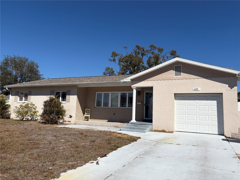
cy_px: 90
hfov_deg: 67.3
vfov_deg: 53.1
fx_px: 180
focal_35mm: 26
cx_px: 120
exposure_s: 1/6993
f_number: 1.6
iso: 50
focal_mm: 5.96
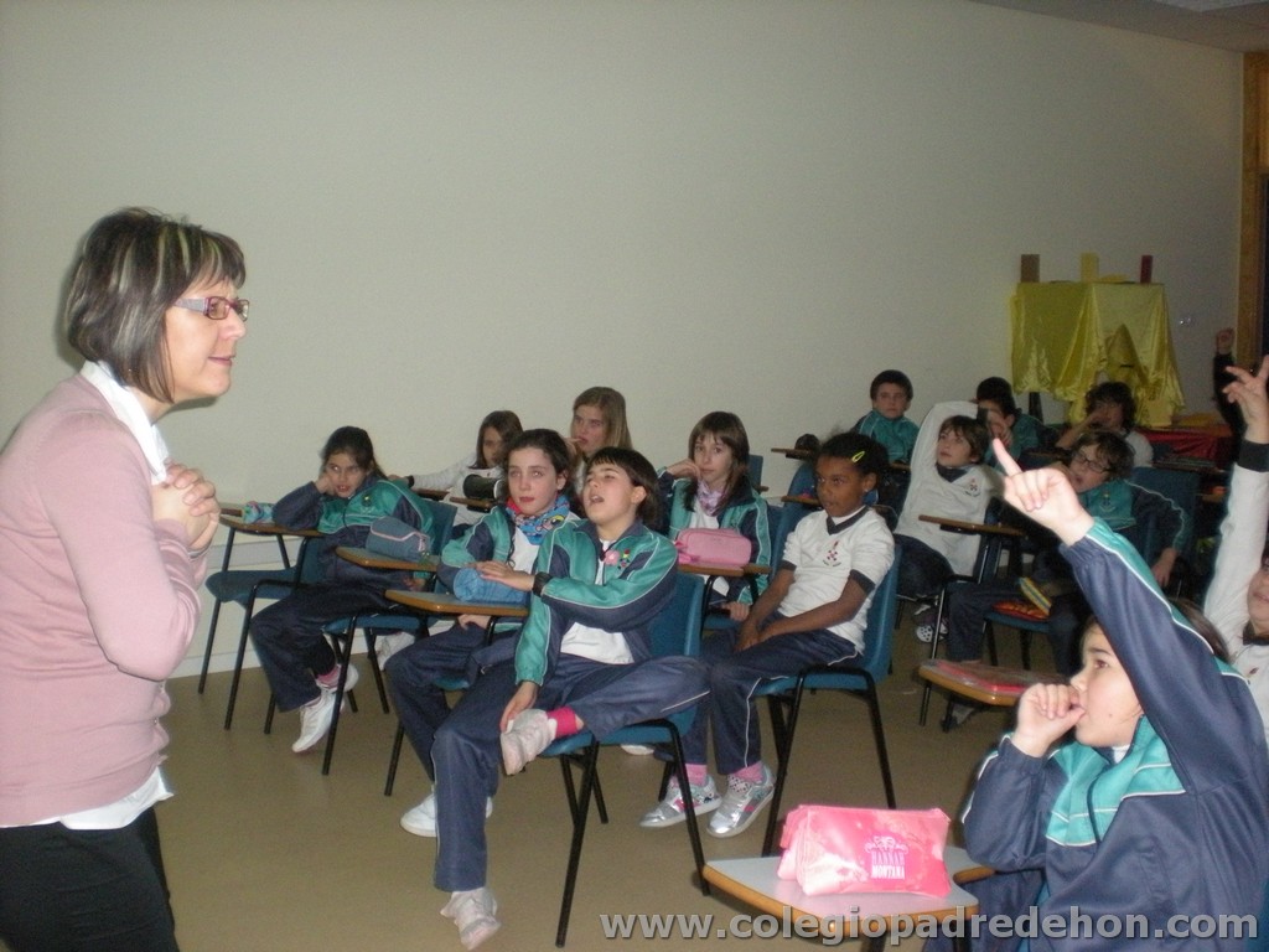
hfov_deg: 49.0
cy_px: 476
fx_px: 1393
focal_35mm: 38
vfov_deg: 37.7
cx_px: 634
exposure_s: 1/60
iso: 400
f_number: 3.1
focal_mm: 6.3
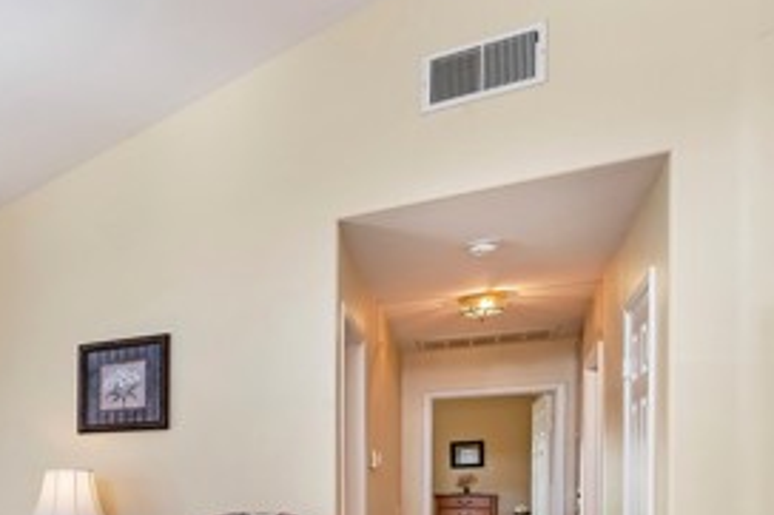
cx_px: -111
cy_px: 515
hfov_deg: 42.4
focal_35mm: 33
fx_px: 709
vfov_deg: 36.0
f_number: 10
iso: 500
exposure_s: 1/8
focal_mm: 14
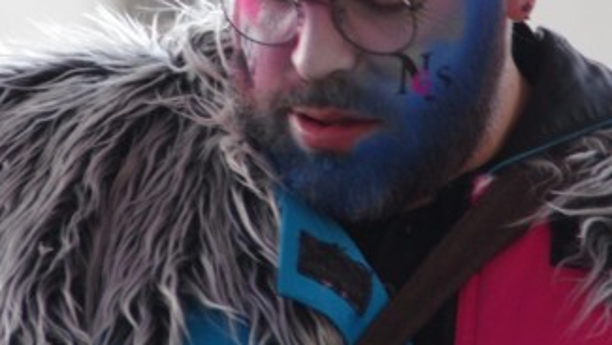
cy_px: 37
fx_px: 7840
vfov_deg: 2.5
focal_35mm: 483
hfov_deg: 4.5
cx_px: 301
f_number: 6.3
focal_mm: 200
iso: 3200
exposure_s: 1/100
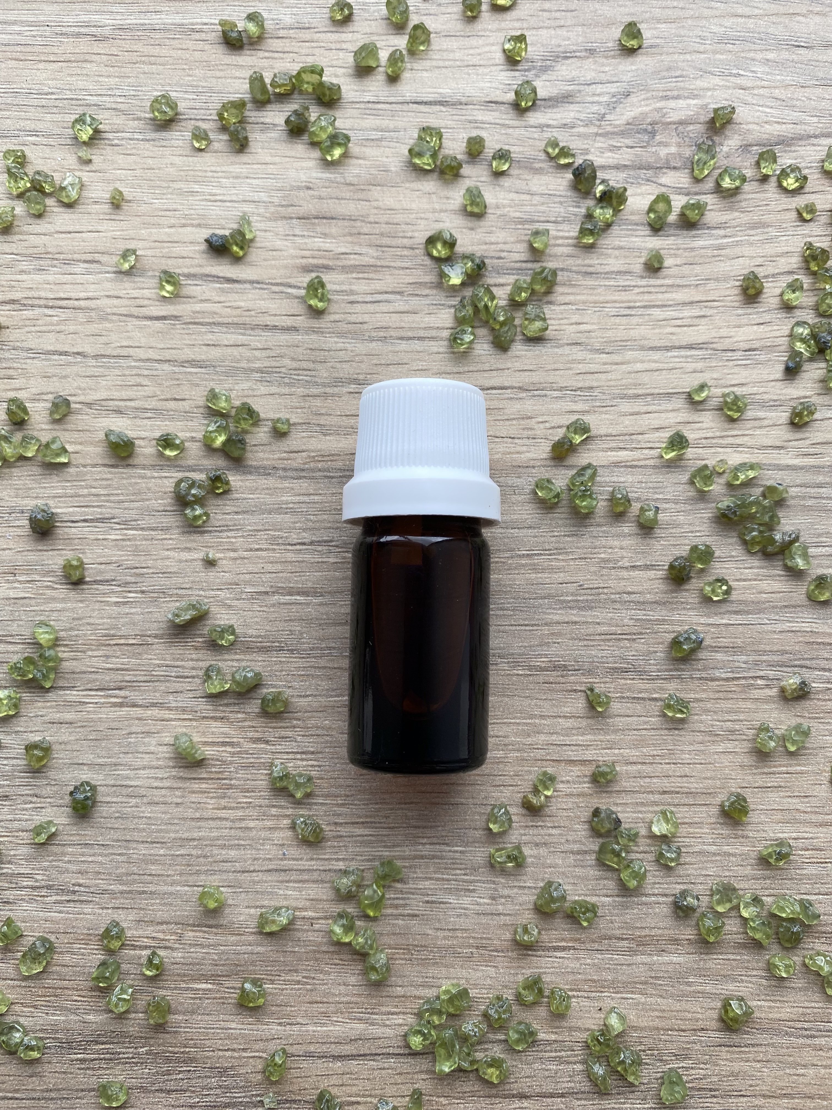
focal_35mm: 26
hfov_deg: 53.1
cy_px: 555
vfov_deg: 67.3
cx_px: 416
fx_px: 833
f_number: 1.8
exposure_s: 1/285
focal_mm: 4.25
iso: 32
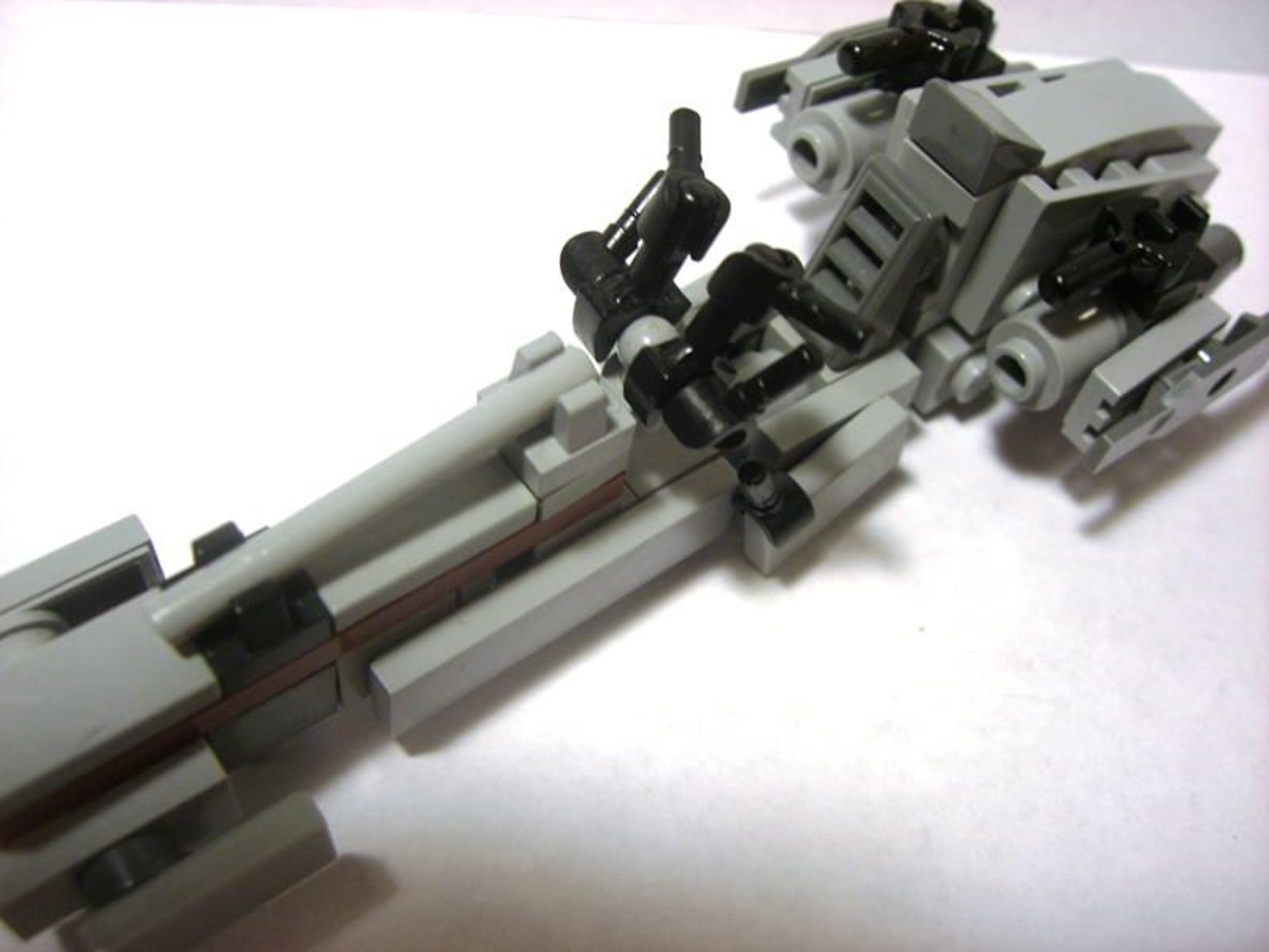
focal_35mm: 38
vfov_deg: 37.7
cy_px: 476
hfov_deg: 49.0
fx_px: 1393
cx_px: 634
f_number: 2.7
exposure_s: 1/50
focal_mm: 6.2
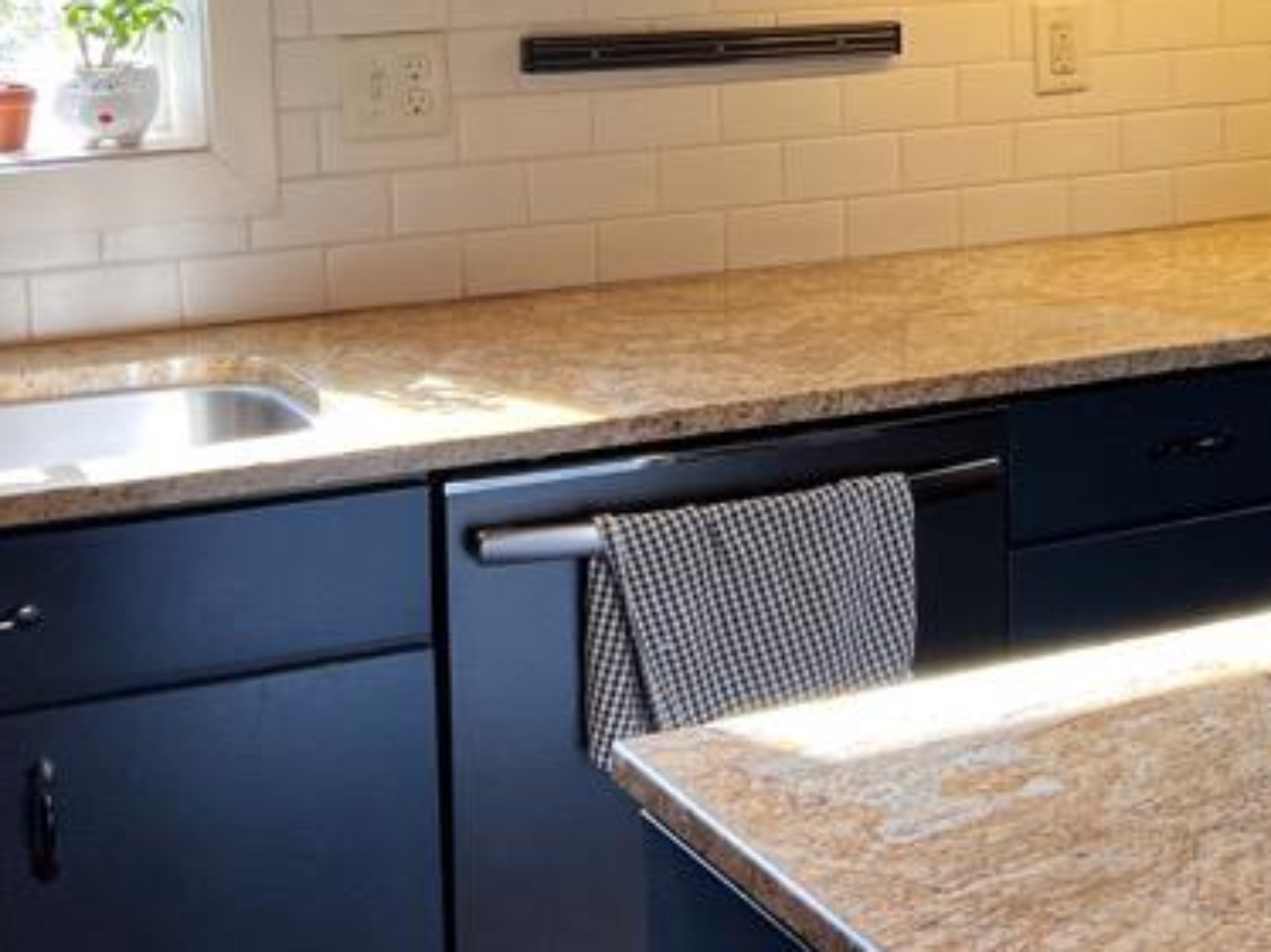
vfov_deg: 16.4
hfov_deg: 20.7
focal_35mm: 89
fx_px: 3266
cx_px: 1485
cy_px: 88
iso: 80
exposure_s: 1/120
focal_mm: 5.7
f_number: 1.5
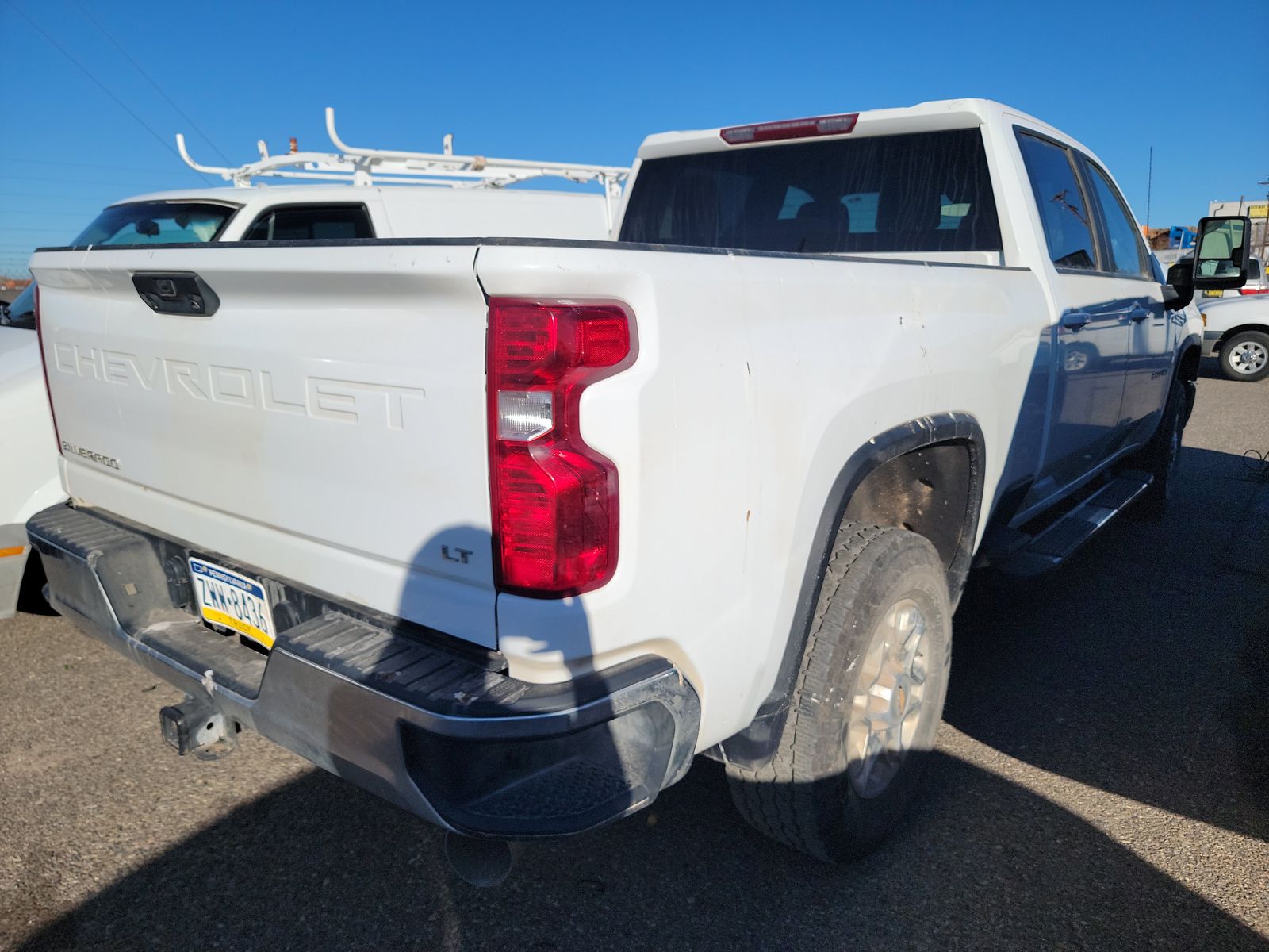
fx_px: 880
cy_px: 476
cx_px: 634
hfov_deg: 71.6
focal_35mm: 24
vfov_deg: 56.8
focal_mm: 6.7
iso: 50
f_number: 1.8
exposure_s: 1/1425
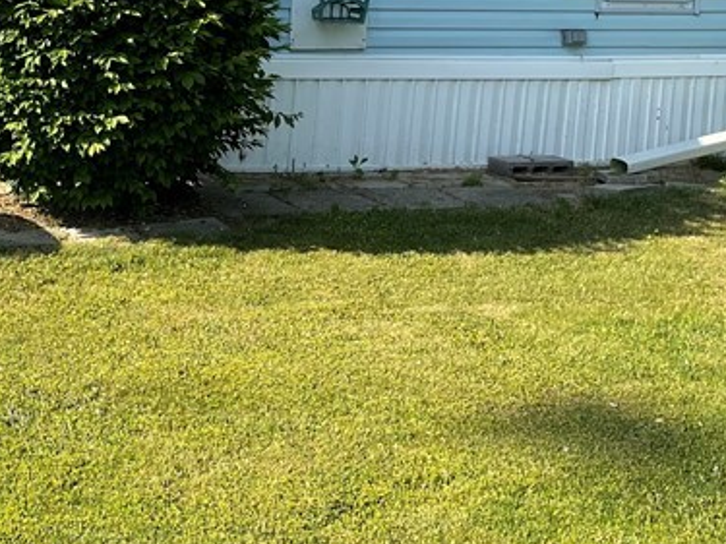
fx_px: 1489
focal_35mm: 71
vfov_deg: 20.4
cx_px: -10
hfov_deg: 25.9
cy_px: 74
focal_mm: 4.2
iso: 32
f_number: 1.6
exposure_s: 1/1595
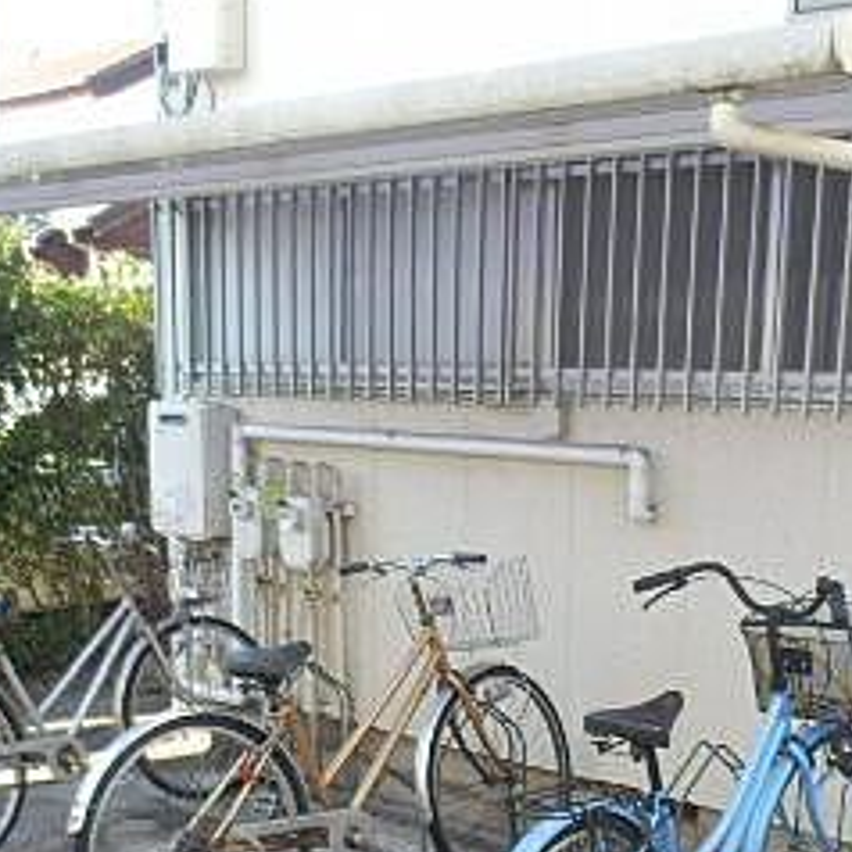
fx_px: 1587
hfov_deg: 30.0
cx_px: 469
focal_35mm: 57
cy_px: 669
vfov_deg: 29.4
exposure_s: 1/100
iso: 80
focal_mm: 4.2
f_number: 3
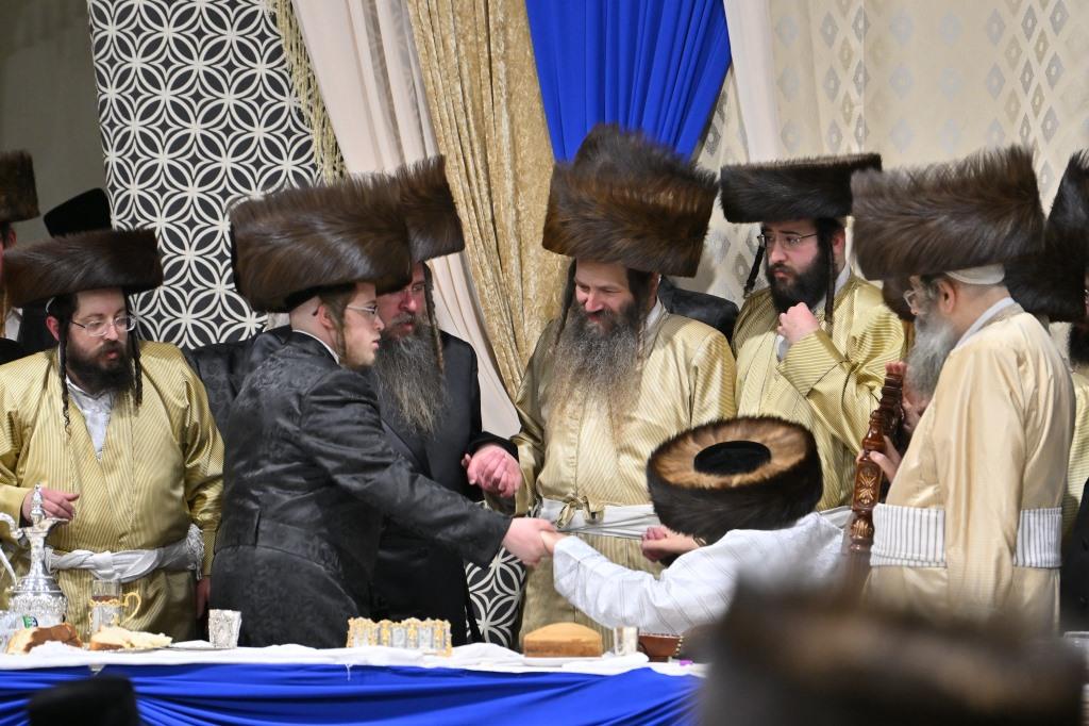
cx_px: 544
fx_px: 8376
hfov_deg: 7.4
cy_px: 363
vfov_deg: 5.0
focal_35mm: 277
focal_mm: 185
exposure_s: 1/200
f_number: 2.8
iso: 500
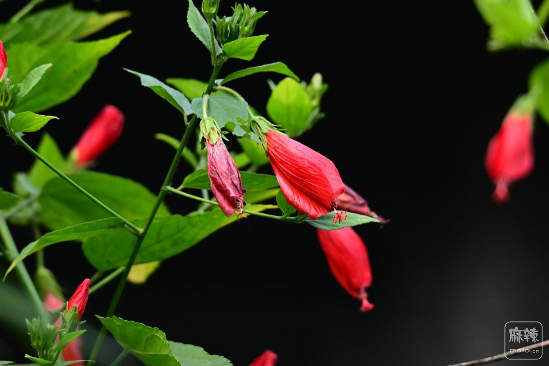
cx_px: 274
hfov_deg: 2.6
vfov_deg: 1.8
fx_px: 11893
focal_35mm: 780
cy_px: 183
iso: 1100
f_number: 6.3
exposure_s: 1/500
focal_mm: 520
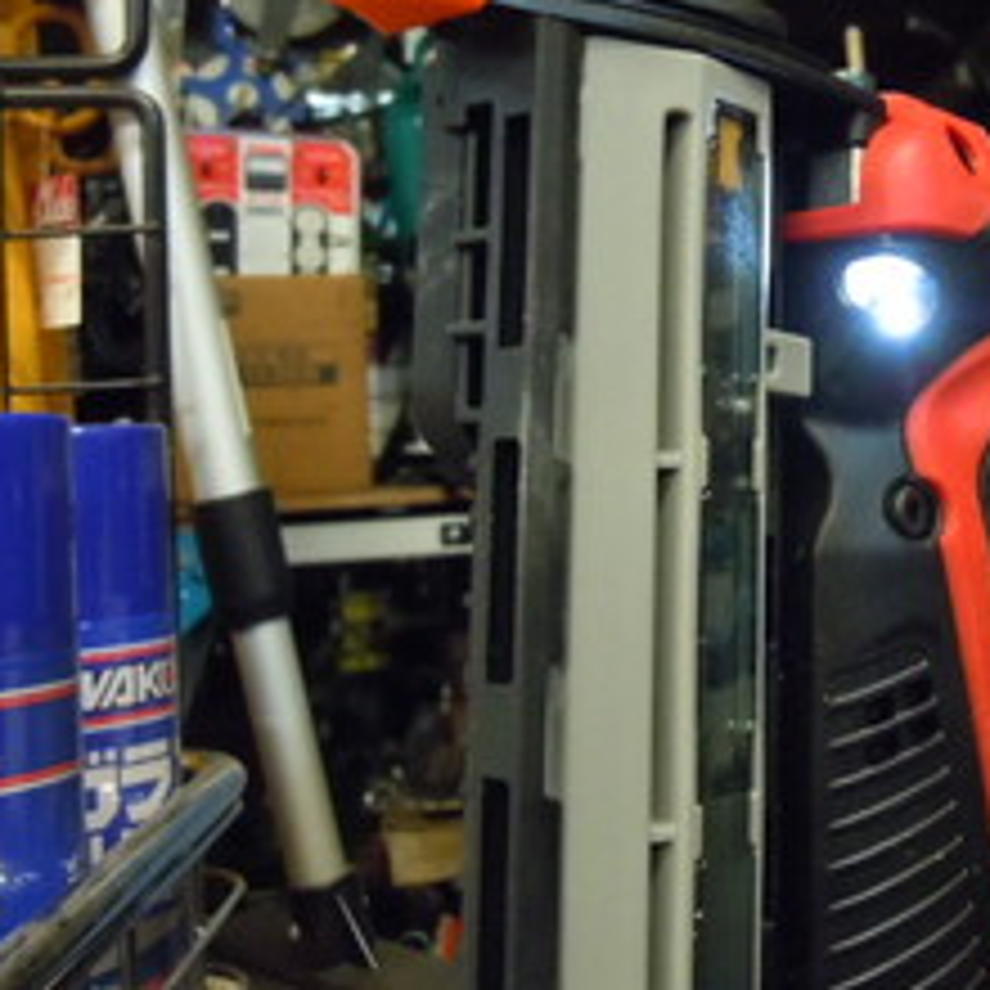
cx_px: 860
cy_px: 346
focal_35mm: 53
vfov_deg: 32.0
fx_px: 1715
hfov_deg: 31.0
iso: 800
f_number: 4
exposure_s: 1/25
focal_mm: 5.9
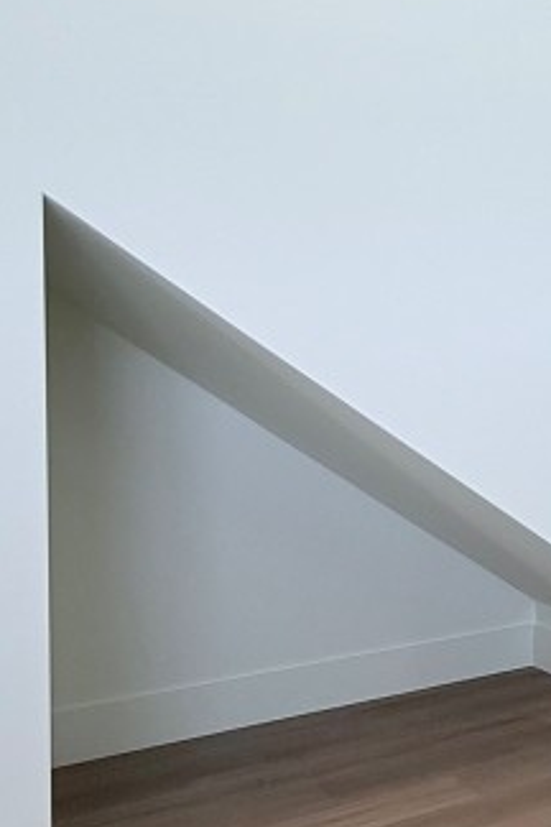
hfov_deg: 24.4
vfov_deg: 42.7
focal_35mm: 46
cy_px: 368
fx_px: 1056
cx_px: 768
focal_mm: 2.22
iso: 64
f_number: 2.2
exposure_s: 1/161
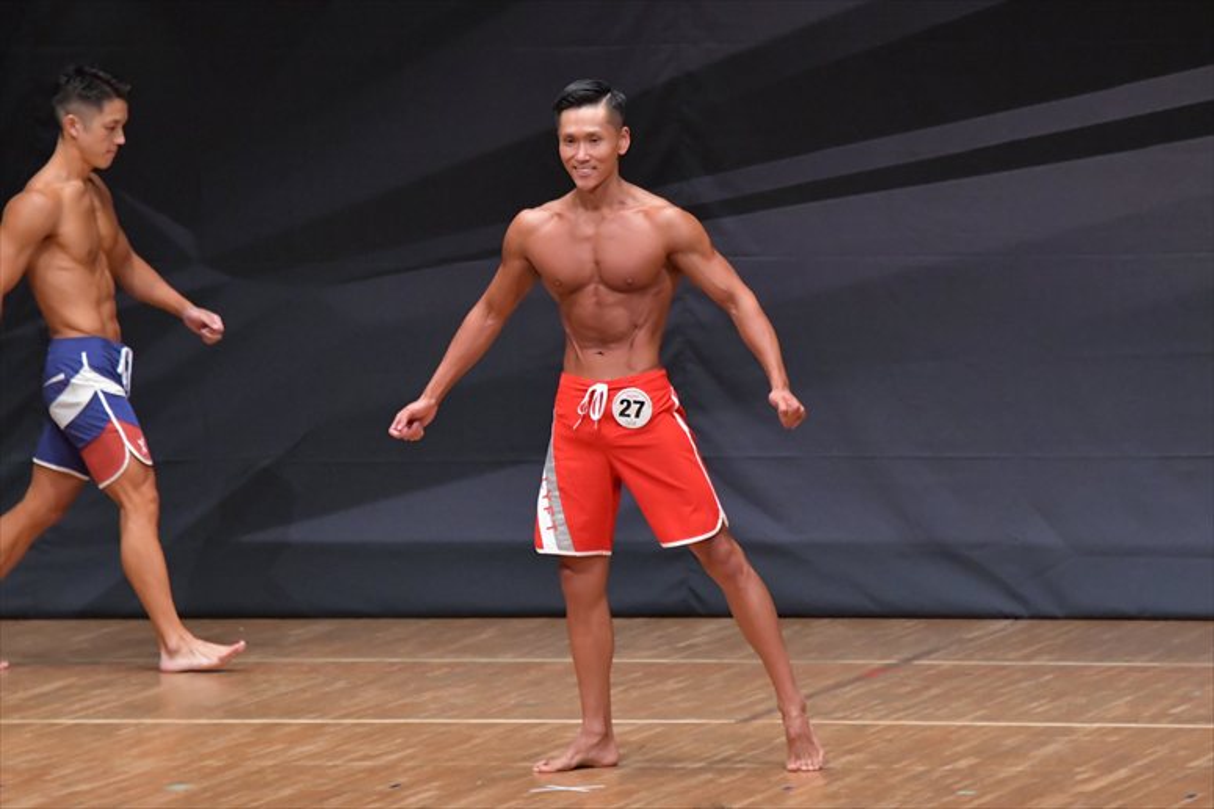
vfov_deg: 4.8
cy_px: 404
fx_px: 9606
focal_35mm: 285
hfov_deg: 7.2
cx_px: 607
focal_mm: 190
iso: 6400
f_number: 5.6
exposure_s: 1/400
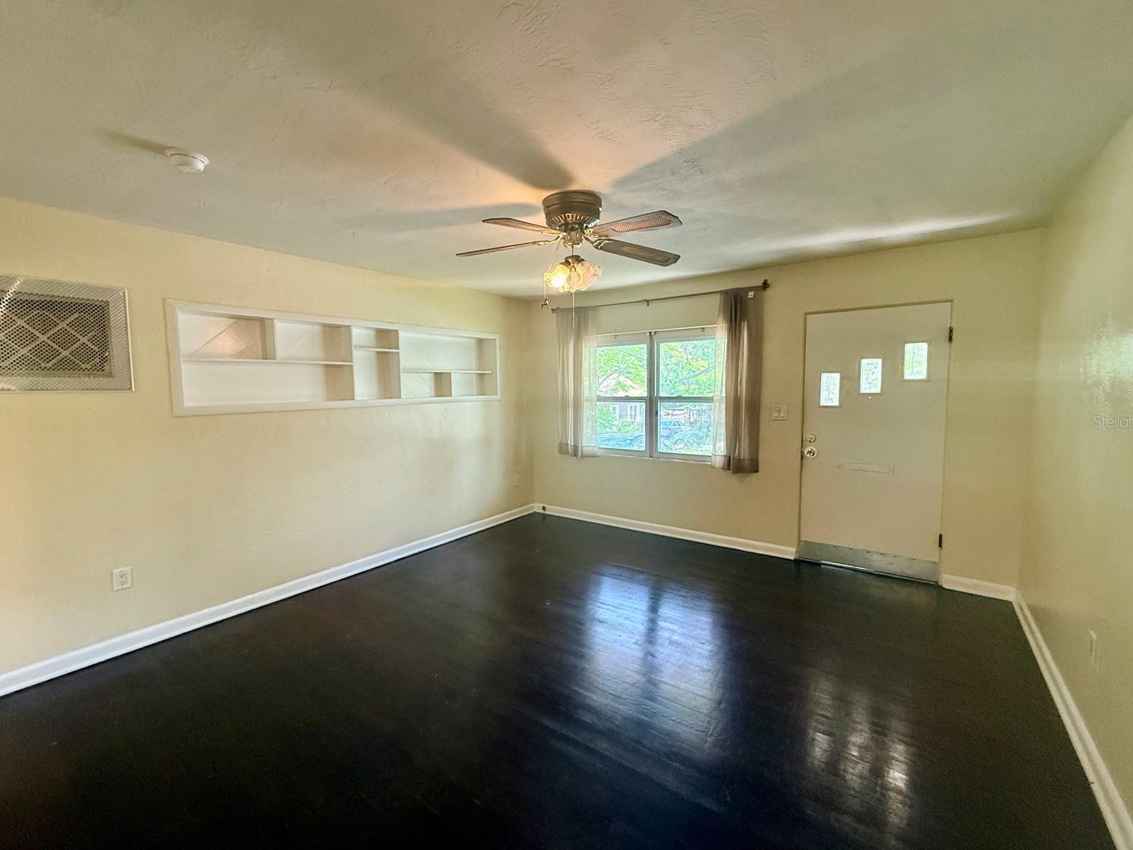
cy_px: 421
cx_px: 558
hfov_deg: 98.2
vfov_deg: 81.8
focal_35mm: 15
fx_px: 491
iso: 320
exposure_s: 1/120
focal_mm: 2.22
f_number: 2.2
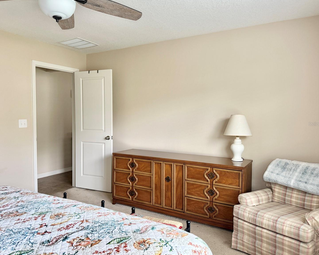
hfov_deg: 66.0
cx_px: 152
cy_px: 124
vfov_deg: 54.9
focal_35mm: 26
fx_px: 245
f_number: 1.78
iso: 200
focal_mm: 6.76
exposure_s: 1/117
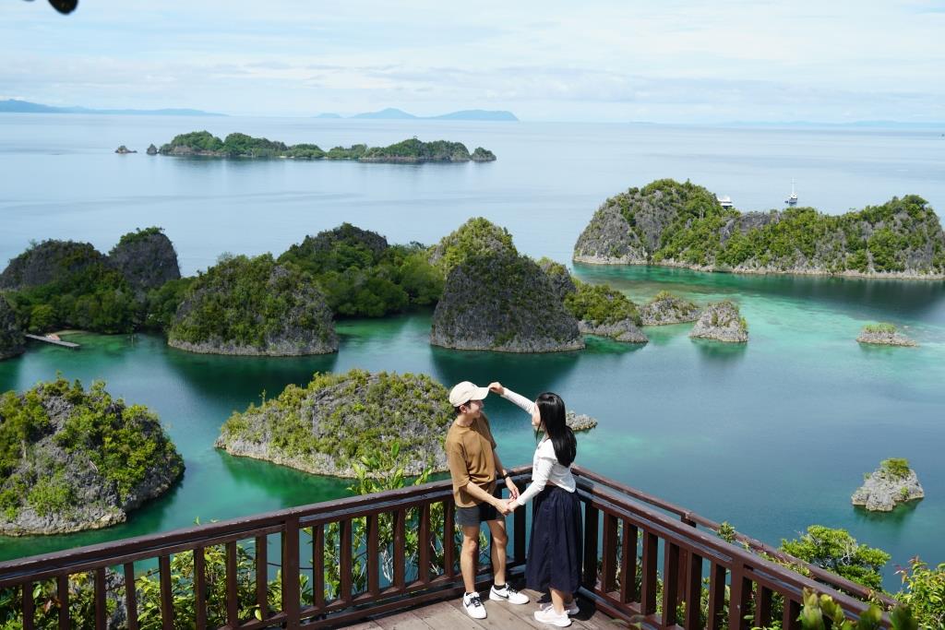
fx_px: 1142
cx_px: 472
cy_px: 315
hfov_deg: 45.0
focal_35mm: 44
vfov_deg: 30.9
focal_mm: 29
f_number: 5
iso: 100
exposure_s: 1/500
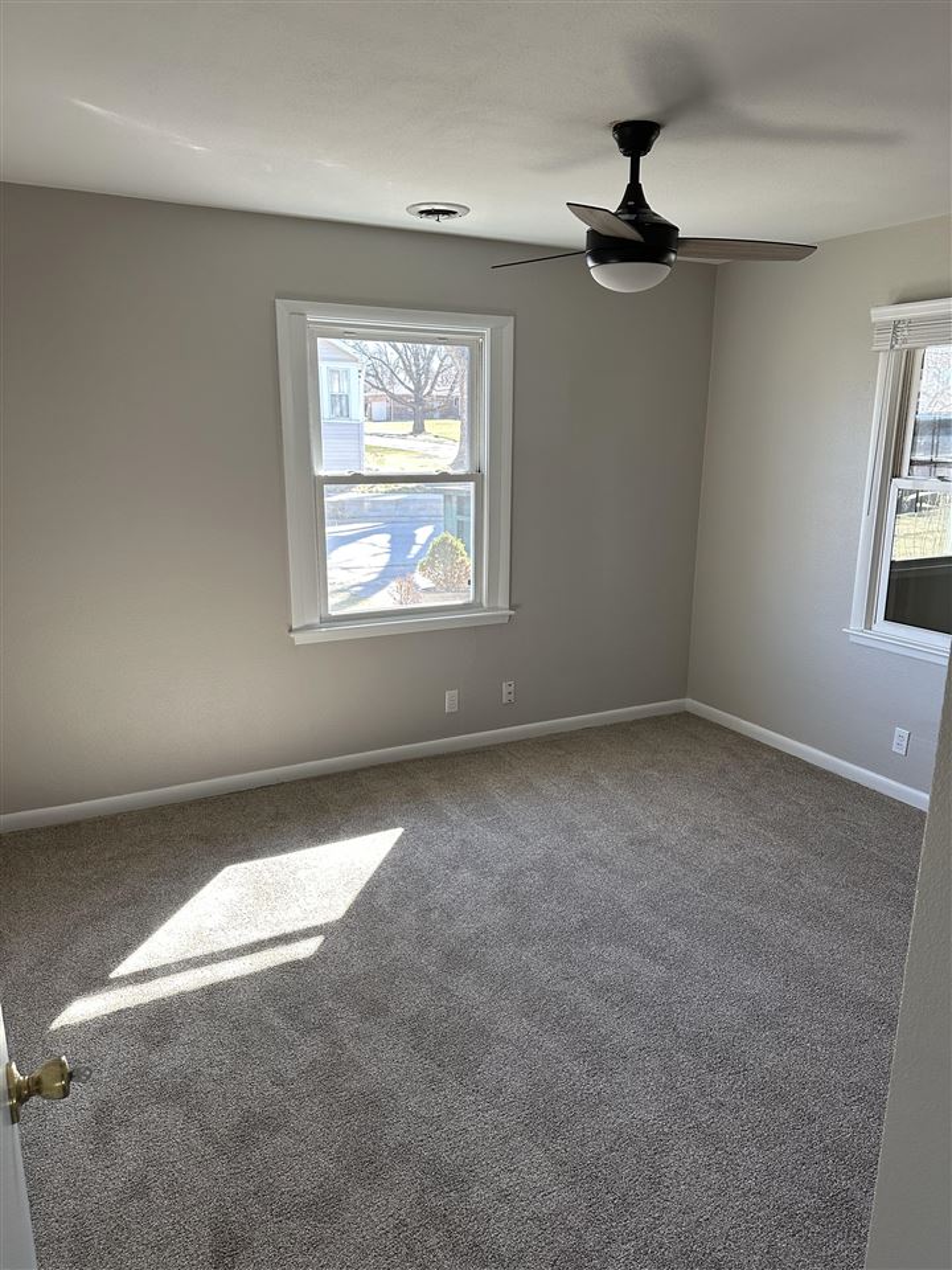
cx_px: 476
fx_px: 880
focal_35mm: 24
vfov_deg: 71.6
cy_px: 635
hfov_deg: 56.8
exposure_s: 1/120
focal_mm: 6.86
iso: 200
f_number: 1.78
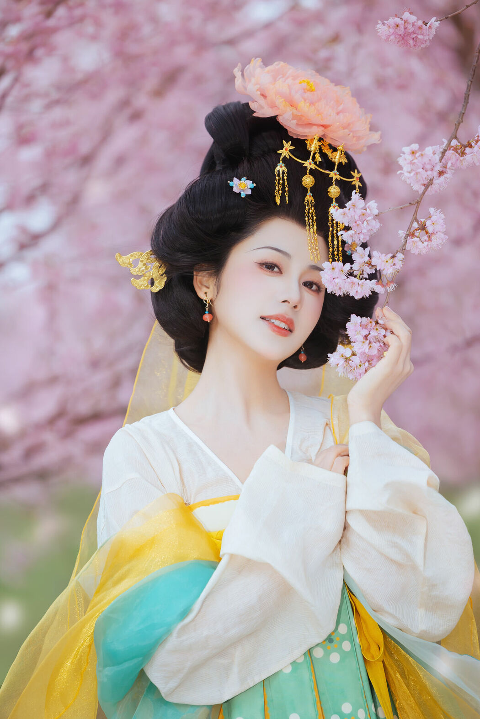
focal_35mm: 200
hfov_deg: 6.9
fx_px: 4000
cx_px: 240
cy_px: 360
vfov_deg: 10.3
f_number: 2.8
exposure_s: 1/400
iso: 200
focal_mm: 200
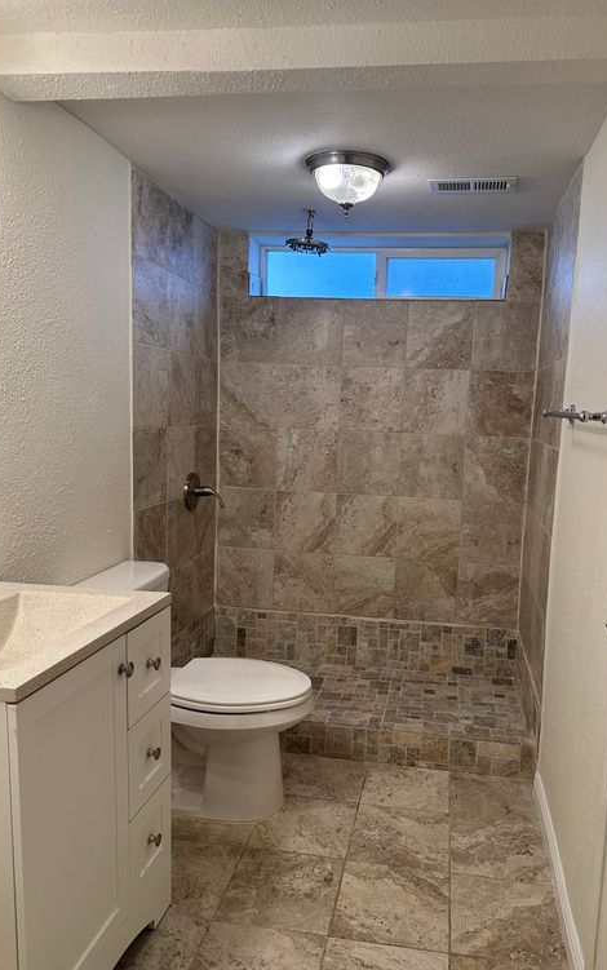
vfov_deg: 70.4
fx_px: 688
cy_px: 495
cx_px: 355
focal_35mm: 26
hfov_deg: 47.4
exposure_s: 1/160
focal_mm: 6.86
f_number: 1.78
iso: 125
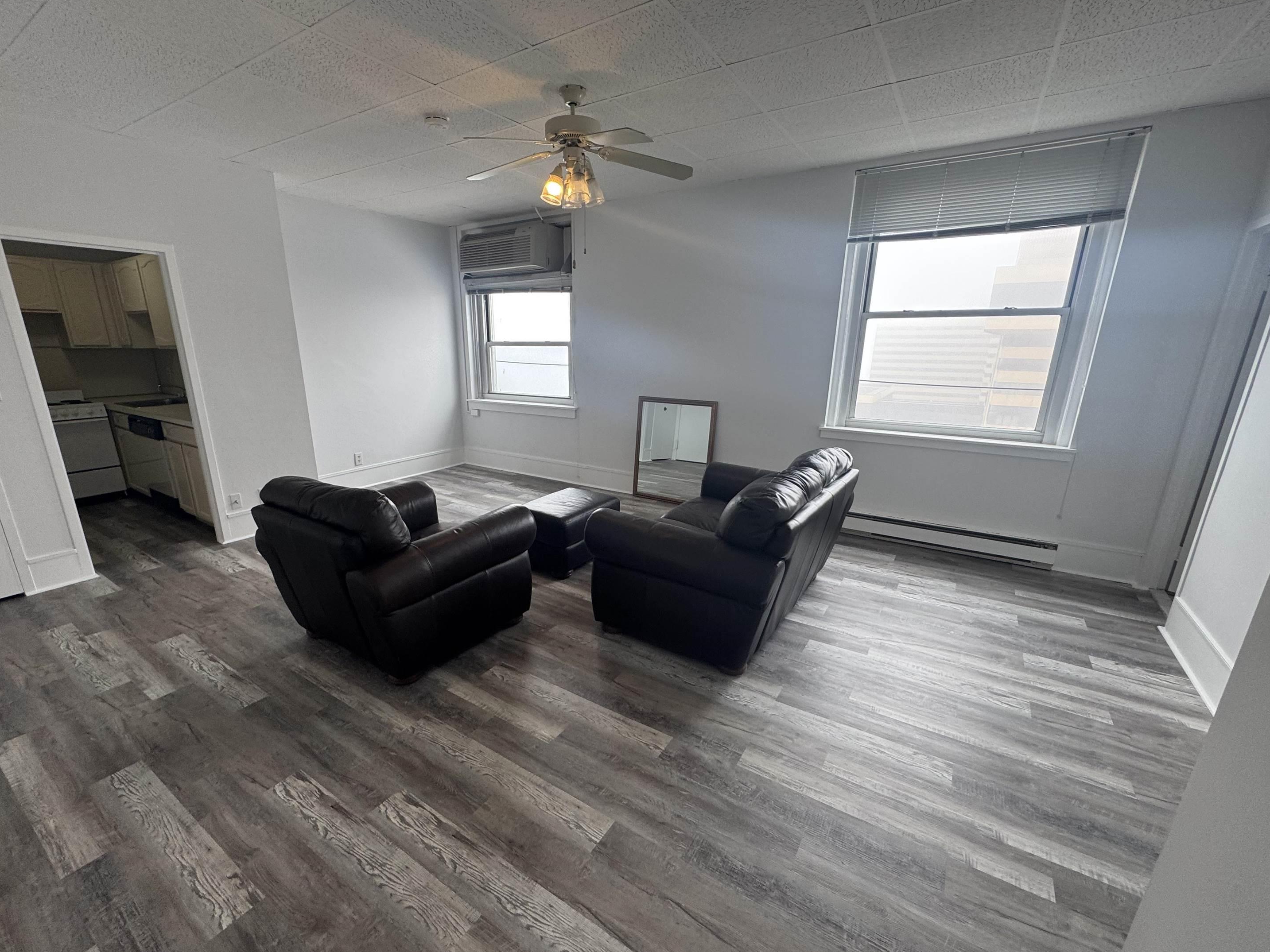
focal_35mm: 15
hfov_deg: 98.1
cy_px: 505
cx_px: 600
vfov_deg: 81.7
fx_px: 550
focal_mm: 2.22
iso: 80
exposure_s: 1/99
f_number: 2.2
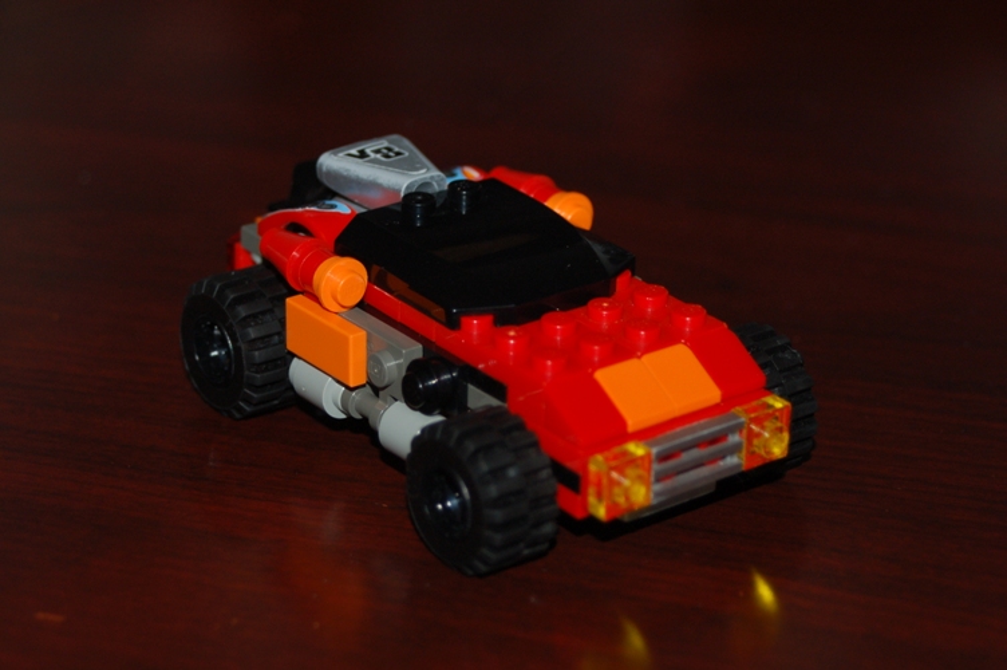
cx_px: 504
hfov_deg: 17.1
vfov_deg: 11.4
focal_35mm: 120
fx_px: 3354
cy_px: 335
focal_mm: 80
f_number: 5.6
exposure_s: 1/60
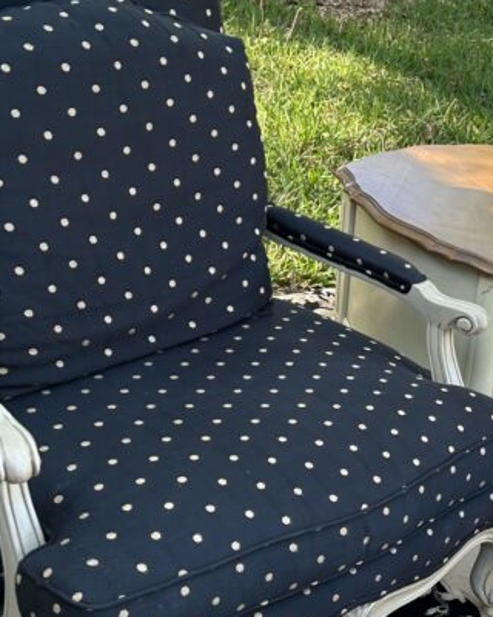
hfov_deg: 21.8
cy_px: 453
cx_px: 587
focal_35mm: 65
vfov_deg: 28.8
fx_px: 1186
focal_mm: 5.7
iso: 50
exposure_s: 1/351
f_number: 1.5
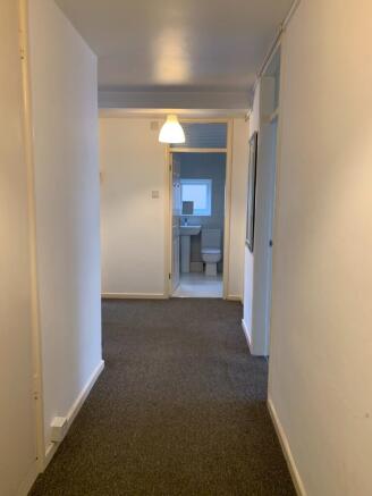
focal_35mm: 26
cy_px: 248
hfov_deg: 53.1
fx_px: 372
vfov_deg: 67.3
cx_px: 186
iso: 80
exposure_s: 1/50
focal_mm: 4.25
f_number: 1.8
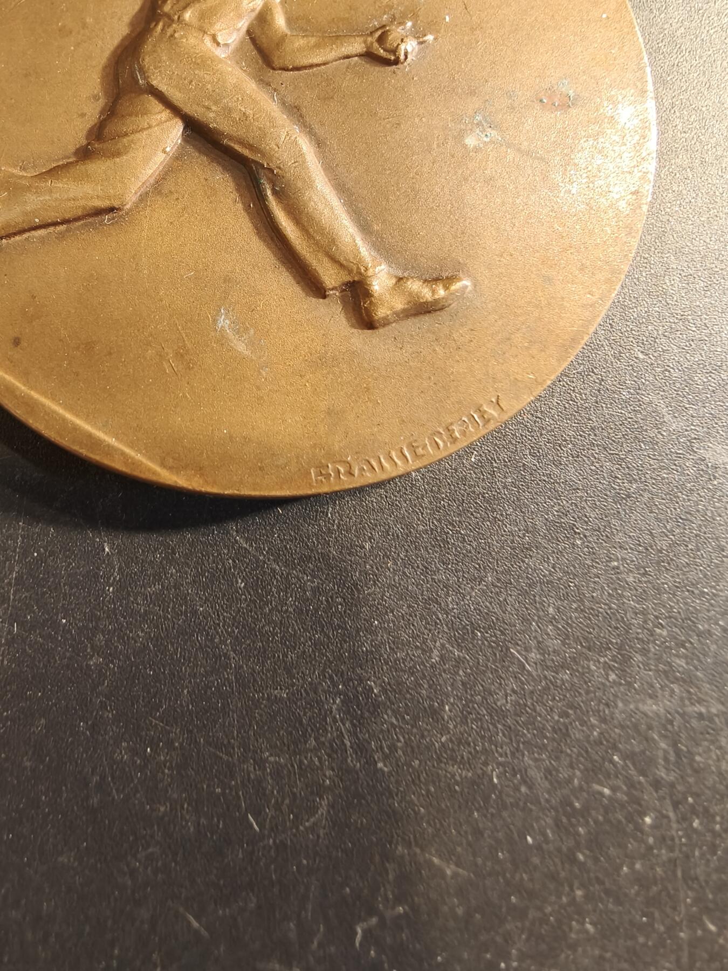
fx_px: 645
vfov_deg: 73.9
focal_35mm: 23
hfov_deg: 58.9
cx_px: 364
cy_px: 486
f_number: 2
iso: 400
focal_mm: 2.32
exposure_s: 1/50
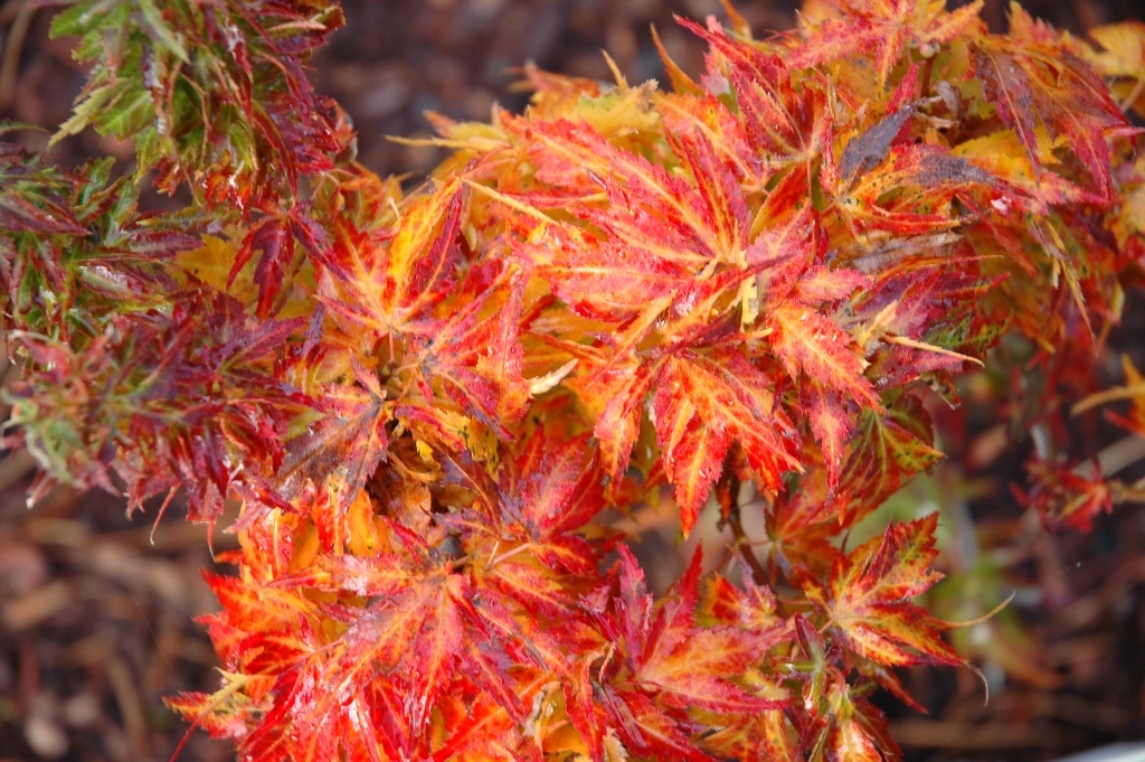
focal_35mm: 105
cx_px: 572
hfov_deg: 19.5
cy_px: 381
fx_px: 3337
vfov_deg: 13.0
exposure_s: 1/40
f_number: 4.5
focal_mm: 70
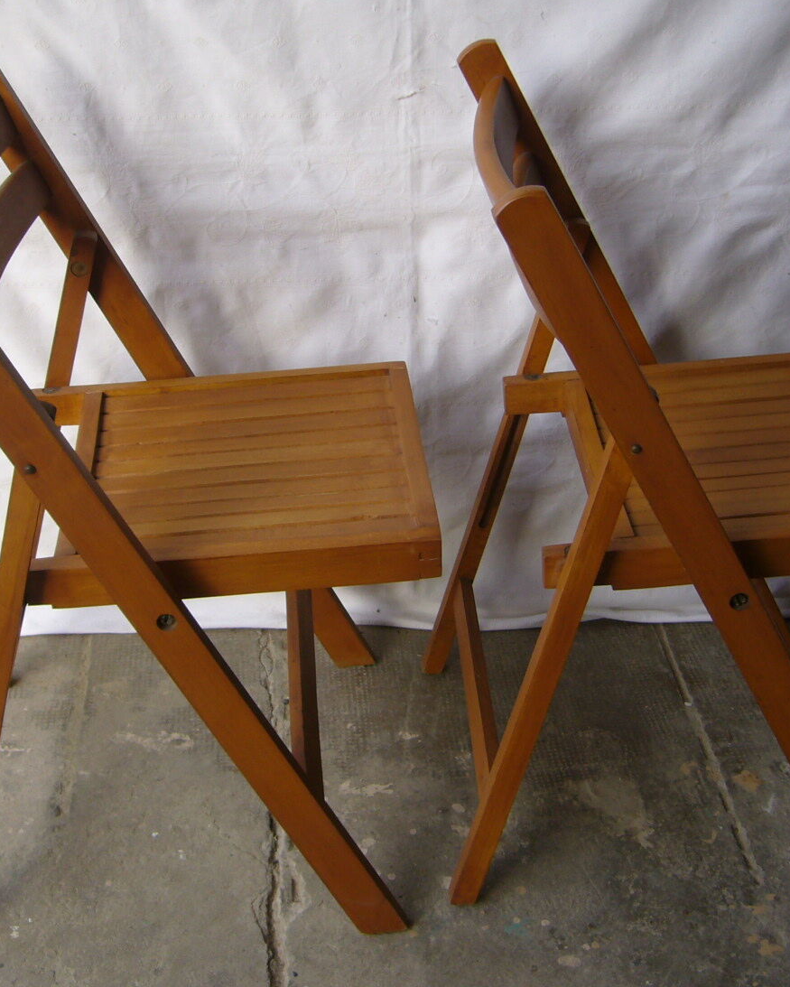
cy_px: 460
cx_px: 359
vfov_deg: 37.3
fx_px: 1461
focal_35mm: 50
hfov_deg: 30.2
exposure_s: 1/80
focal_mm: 5.8
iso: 80
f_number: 2.8
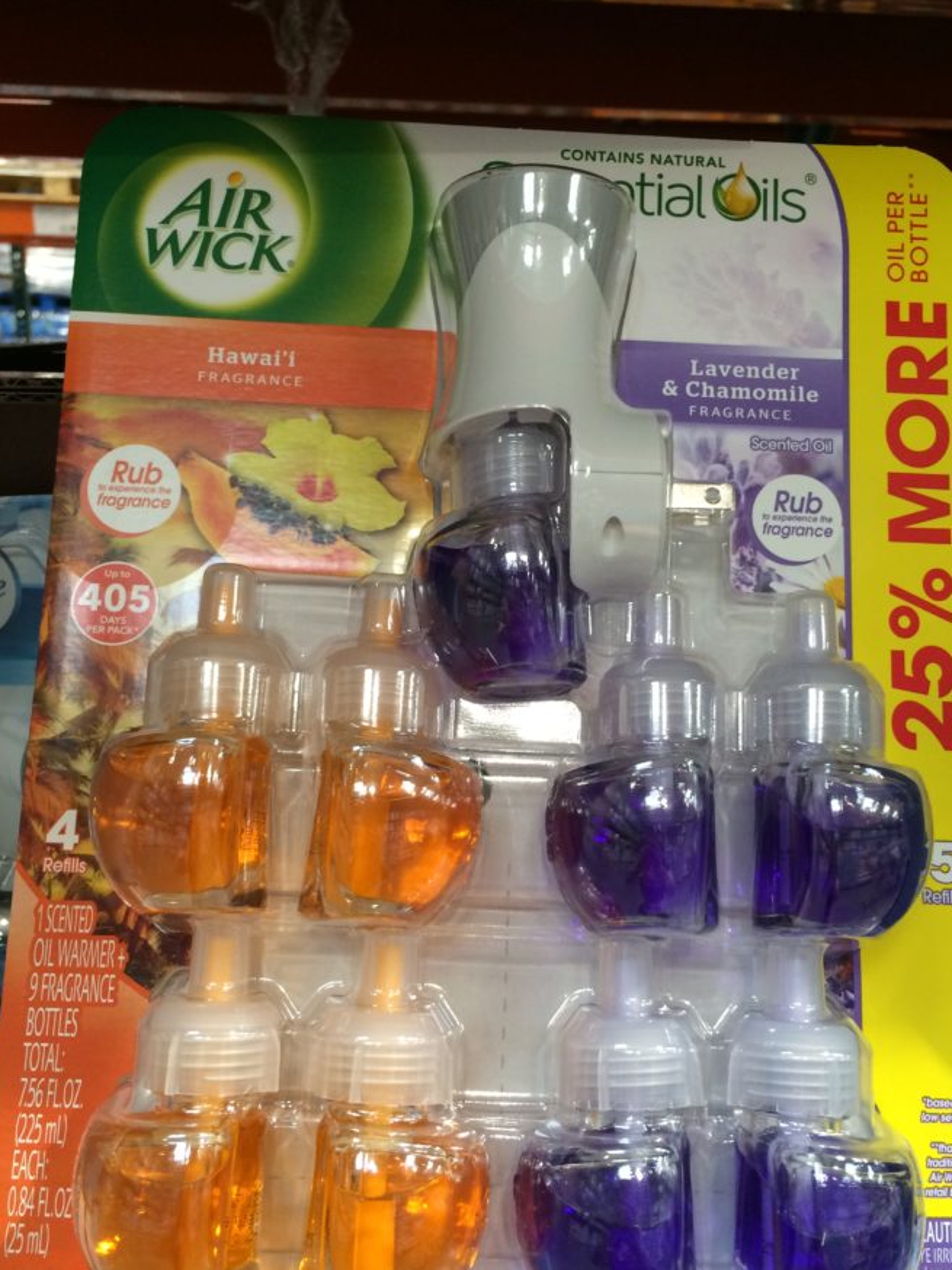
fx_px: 1246
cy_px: 669
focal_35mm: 34
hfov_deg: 41.8
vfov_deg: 53.9
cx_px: 499
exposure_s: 1/30
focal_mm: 4.15
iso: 125
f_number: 2.2
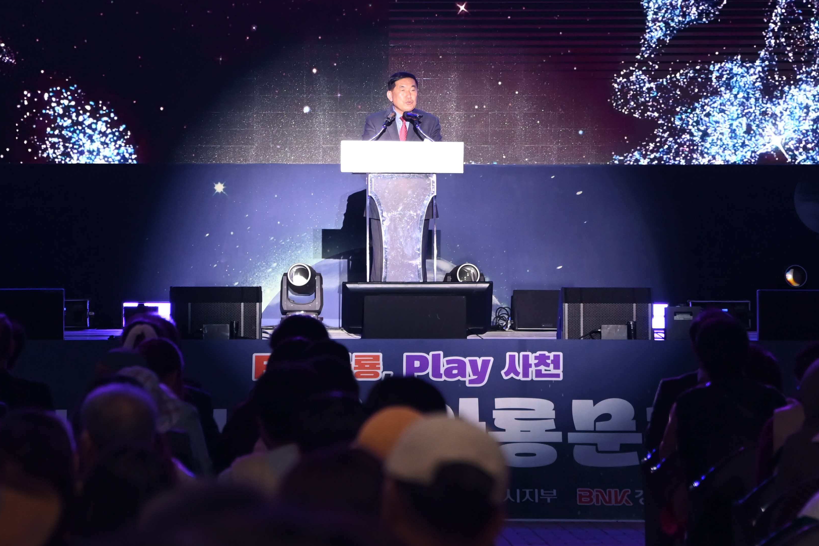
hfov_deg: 6.6
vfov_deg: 4.4
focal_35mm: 310
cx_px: 399
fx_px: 7052
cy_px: 154
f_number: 6.3
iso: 2500
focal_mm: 180
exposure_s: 1/250
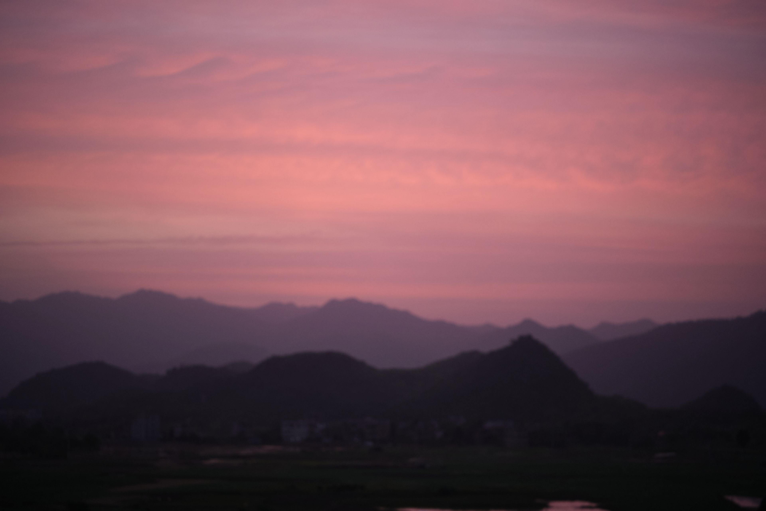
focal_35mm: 75
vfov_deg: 18.2
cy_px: 256
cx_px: 383
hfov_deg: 27.0
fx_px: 1596
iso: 640
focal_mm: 50
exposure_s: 1/105
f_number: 2.8
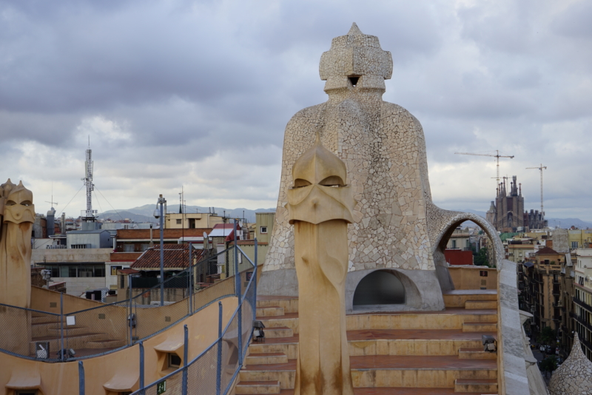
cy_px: 198
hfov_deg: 38.2
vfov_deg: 26.0
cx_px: 296
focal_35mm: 52
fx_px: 855
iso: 100
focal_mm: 52
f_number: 8
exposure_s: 1/80
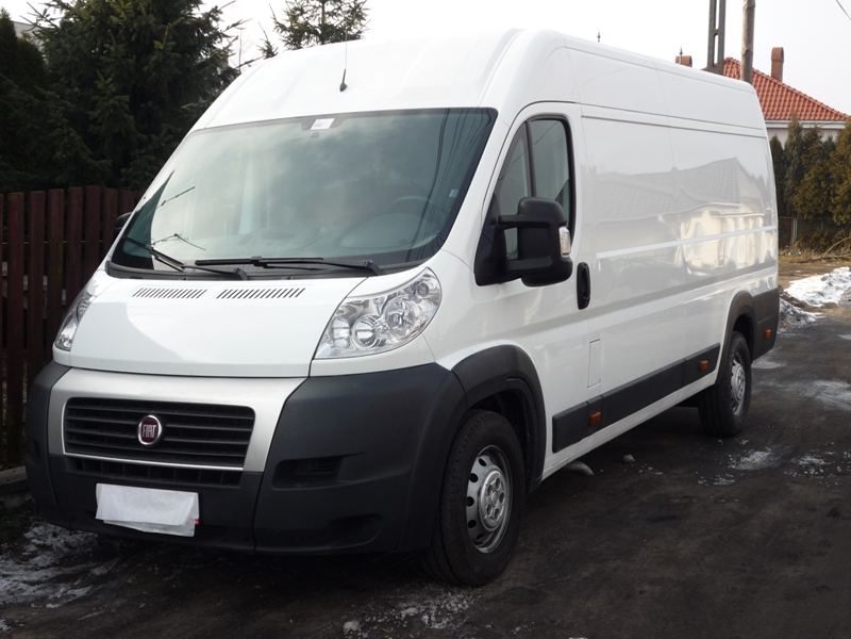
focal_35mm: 51
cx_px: 426
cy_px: 320
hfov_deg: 37.5
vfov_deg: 28.6
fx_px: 1254
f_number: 4.7
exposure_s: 1/200
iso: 100
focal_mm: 8.2
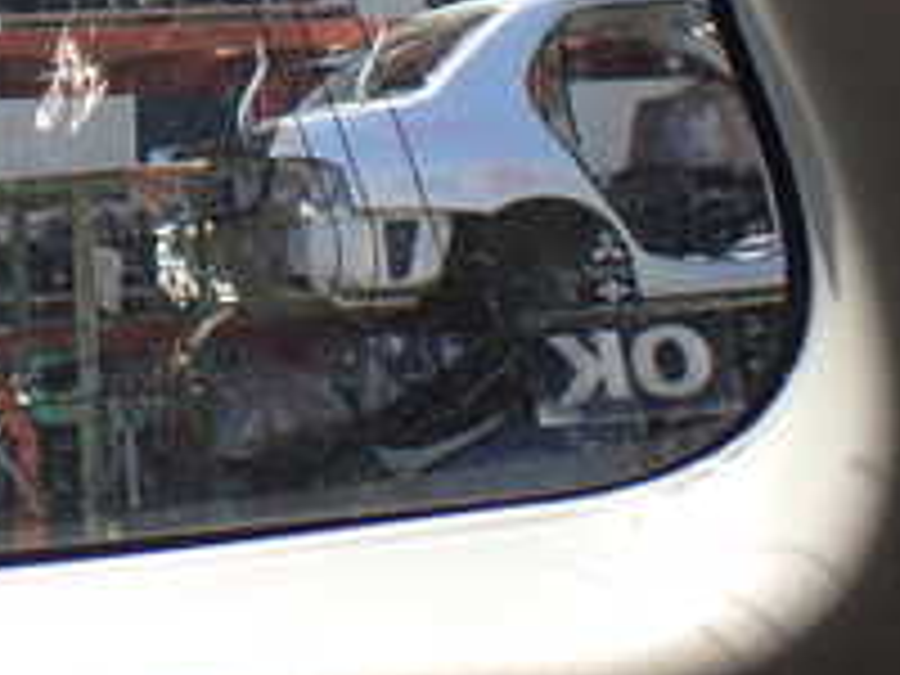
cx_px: -162
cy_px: -90
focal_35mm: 90
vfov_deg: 15.9
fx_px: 2340
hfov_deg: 20.5
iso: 100
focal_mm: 5.4
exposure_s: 1/200
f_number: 2.3
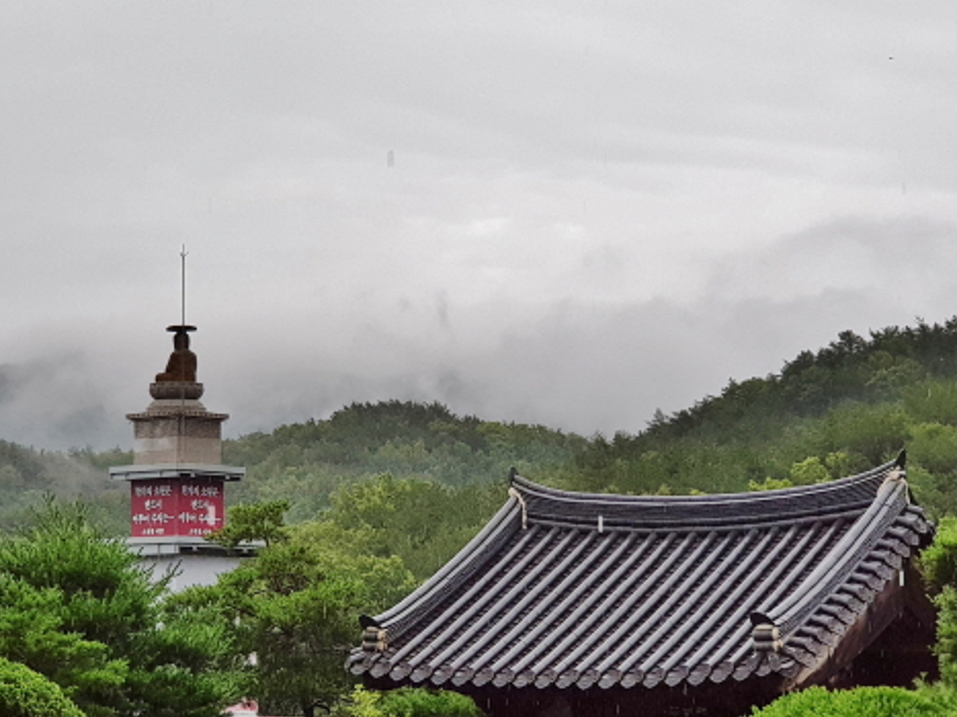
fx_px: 2156
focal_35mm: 78
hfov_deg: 24.9
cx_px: 303
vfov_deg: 18.8
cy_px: 491
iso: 25
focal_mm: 6
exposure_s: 1/371
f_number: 2.4
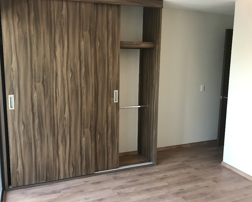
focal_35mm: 31
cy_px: 96
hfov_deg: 57.1
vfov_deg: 47.1
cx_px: 113
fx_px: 231
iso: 80
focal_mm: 3.99
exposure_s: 1/15
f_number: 1.8
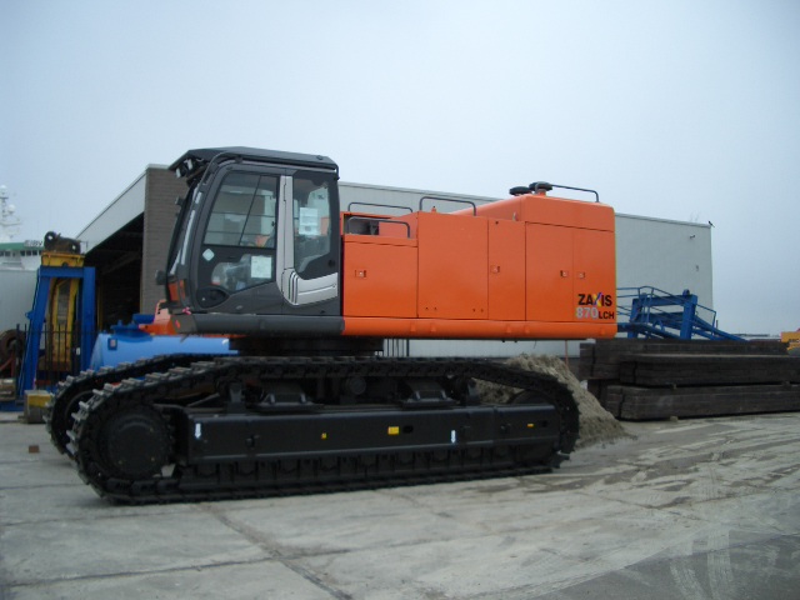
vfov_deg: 40.7
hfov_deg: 52.6
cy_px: 300
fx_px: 809
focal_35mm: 35
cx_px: 400
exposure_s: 1/250
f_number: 2.6
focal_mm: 5.8
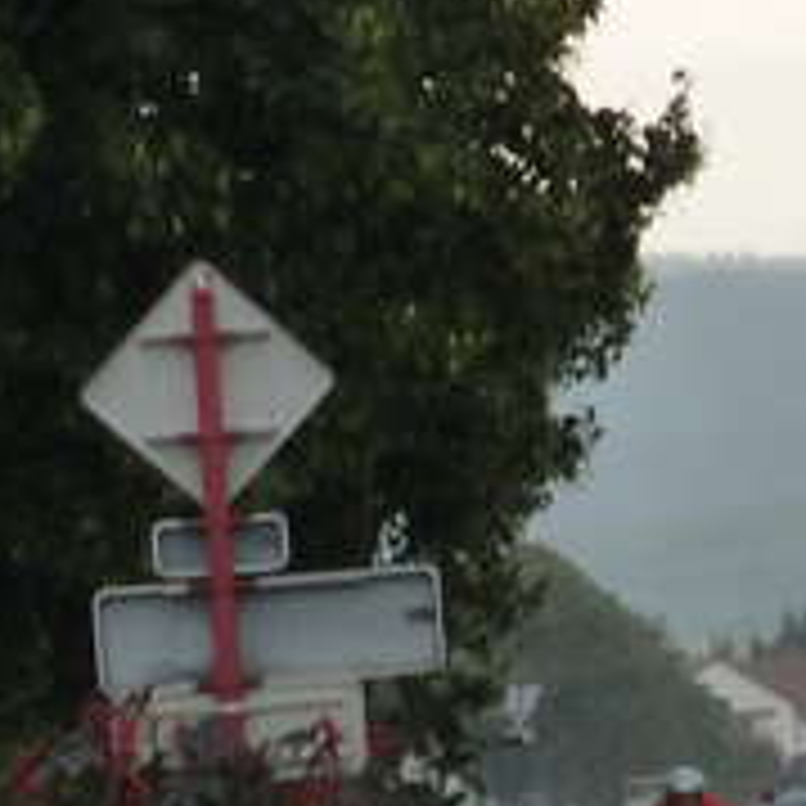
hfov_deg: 2.0
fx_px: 23366
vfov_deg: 2.0
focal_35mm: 887
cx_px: 829
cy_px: 437
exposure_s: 1/125
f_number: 4.9
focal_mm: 49.2
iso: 320
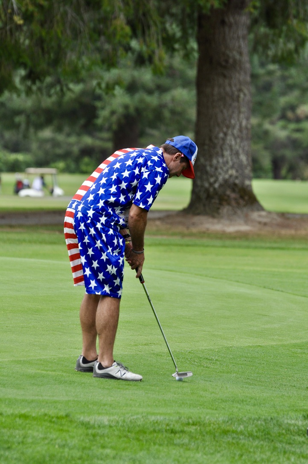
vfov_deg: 6.9
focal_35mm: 300
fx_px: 3860
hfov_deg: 4.6
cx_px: 154
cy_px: 232
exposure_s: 1/1000
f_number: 5.3
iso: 450
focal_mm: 200
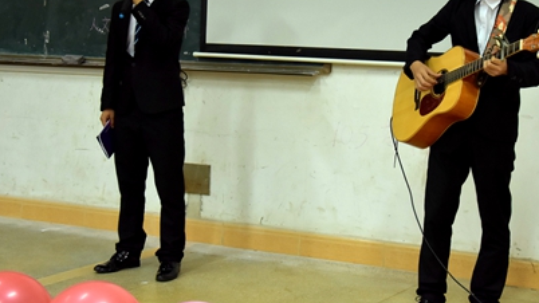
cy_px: 63
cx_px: 334
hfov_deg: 28.1
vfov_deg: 16.0
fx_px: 1072
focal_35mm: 75
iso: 1000
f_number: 4.5
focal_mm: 32
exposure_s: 1/40
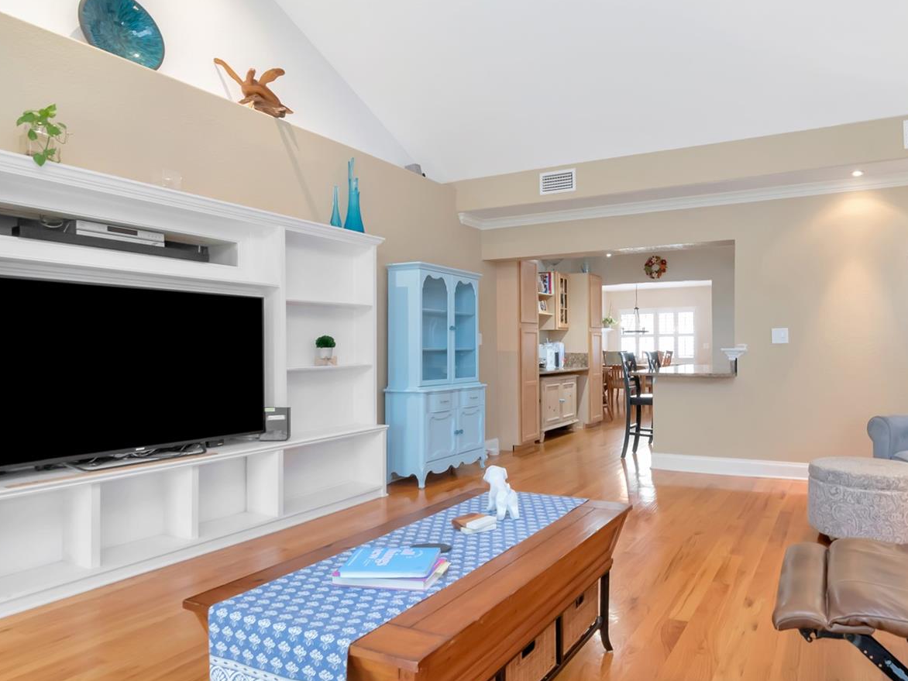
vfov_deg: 61.8
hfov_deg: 76.4
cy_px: 372
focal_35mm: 22
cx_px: 546
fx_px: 568
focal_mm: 11
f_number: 9
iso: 1250
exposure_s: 1/13
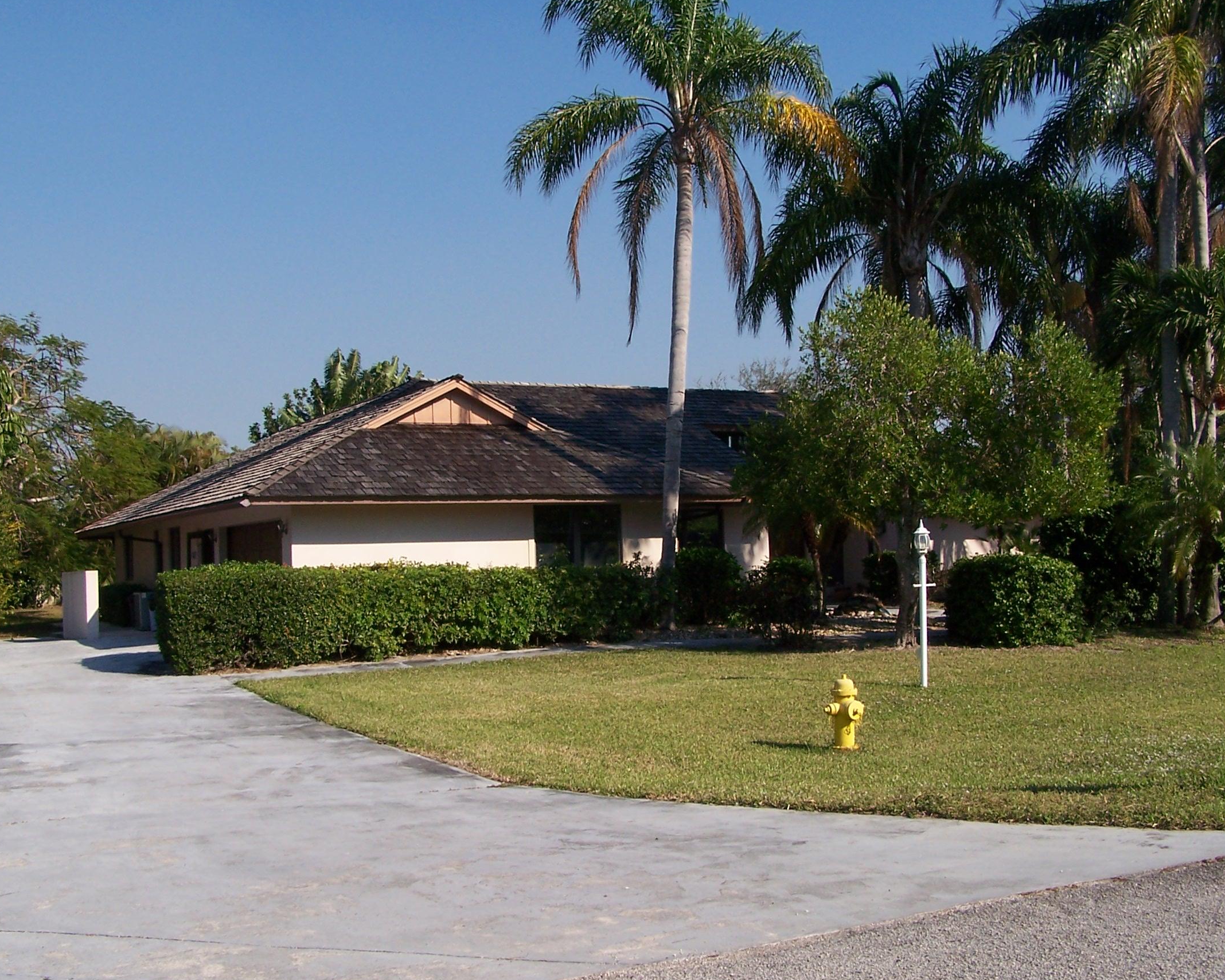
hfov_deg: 45.8
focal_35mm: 40
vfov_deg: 37.3
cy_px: 490
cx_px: 627
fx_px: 1450
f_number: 5.6
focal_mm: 6.3
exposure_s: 1/500
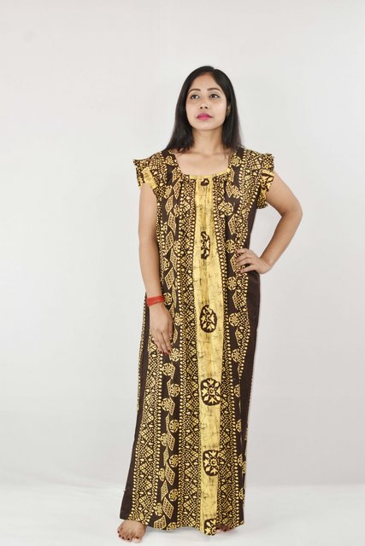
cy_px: 273
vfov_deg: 35.0
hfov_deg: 23.8
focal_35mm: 57
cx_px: 182
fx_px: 866
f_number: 5.6
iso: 450
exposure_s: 1/125
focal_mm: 38
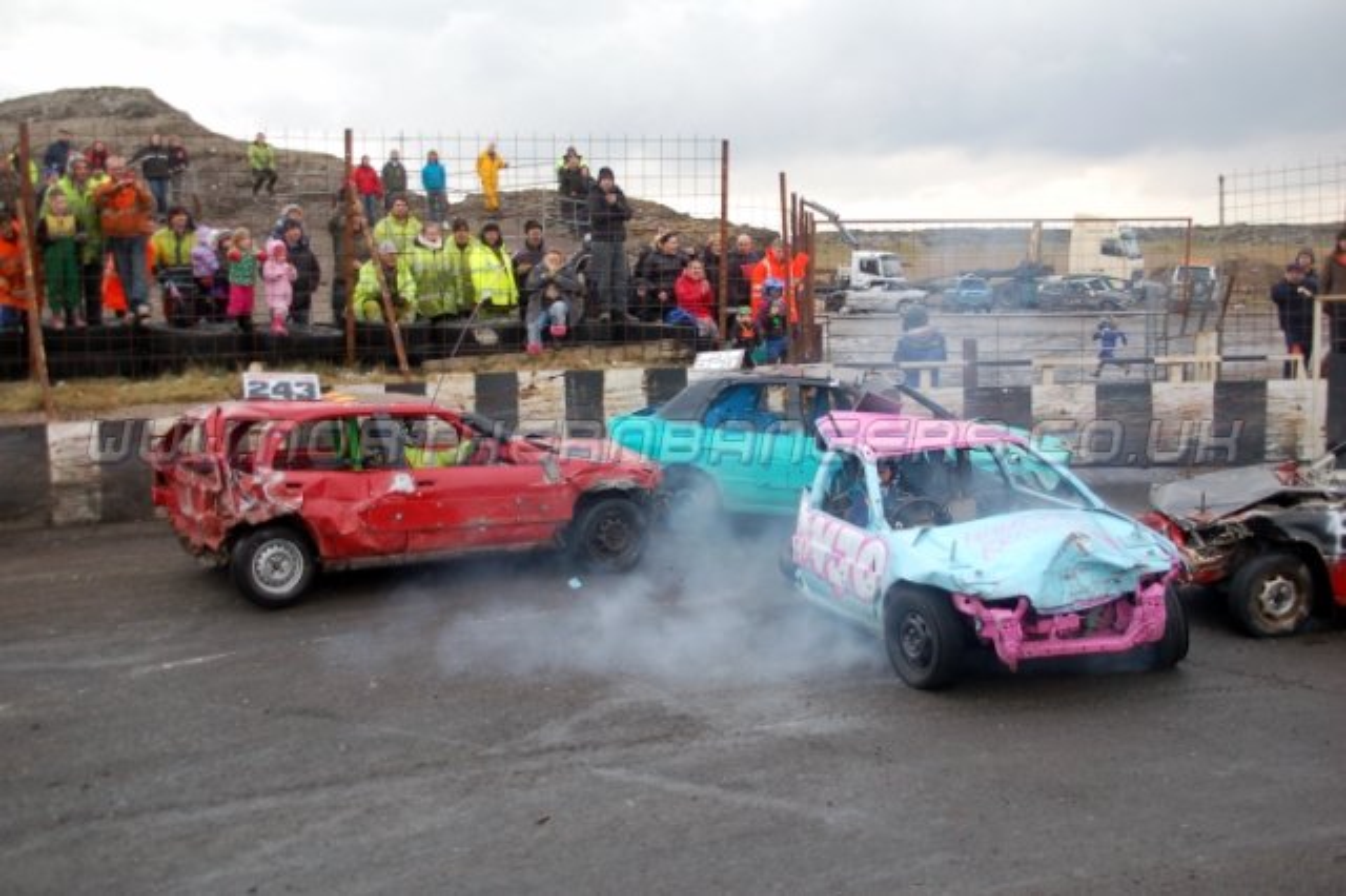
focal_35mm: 46
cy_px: 448
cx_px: 673
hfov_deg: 42.3
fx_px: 1738
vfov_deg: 28.9
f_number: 4.5
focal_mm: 31
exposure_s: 1/640
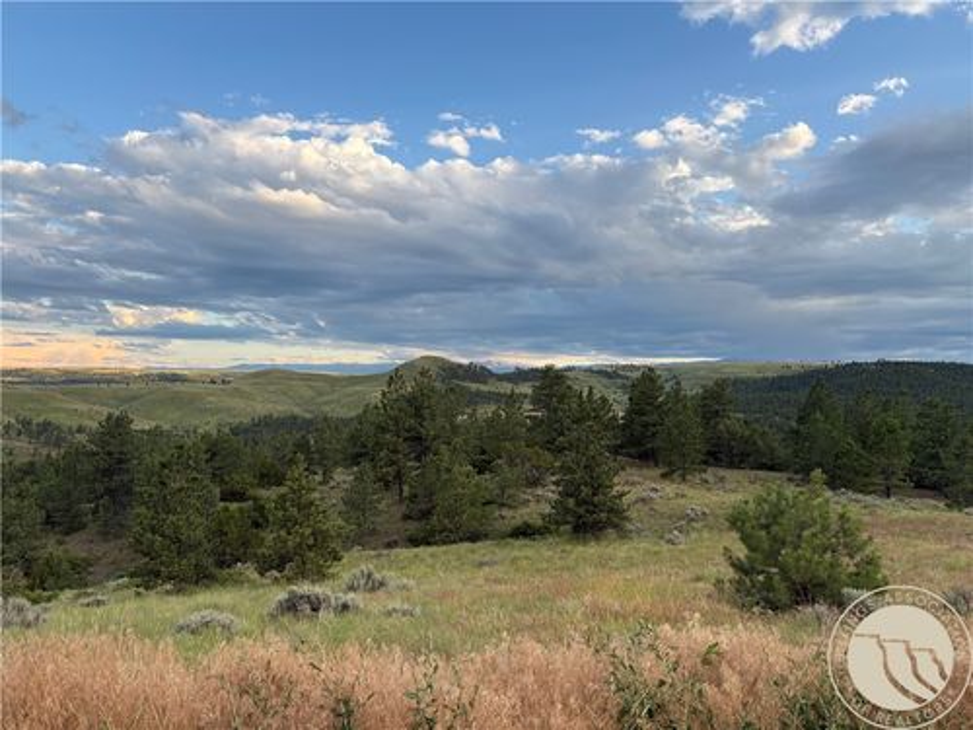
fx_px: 731
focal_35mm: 26
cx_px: 486
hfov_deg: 67.3
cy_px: 365
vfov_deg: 53.1
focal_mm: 5.96
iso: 50
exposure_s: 1/623
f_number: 1.6
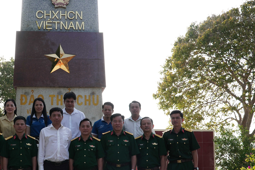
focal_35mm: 57
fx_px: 402
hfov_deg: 34.5
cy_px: 110
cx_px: 68
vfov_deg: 23.8
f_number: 5.6
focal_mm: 23
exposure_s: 1/200
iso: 100
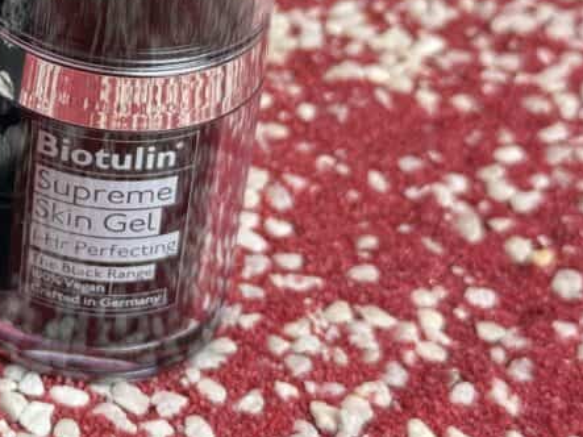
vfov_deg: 13.2
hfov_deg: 17.1
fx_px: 1869
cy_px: 3
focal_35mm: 111
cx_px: -63
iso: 64
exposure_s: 1/50
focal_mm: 6.76
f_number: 1.78
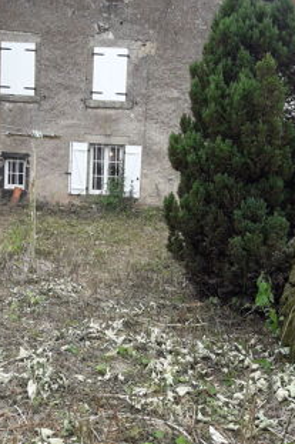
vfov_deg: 48.3
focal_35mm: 40
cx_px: 124
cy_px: 188
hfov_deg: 33.3
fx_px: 492
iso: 40
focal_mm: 3.7
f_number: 1.9
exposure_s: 1/350
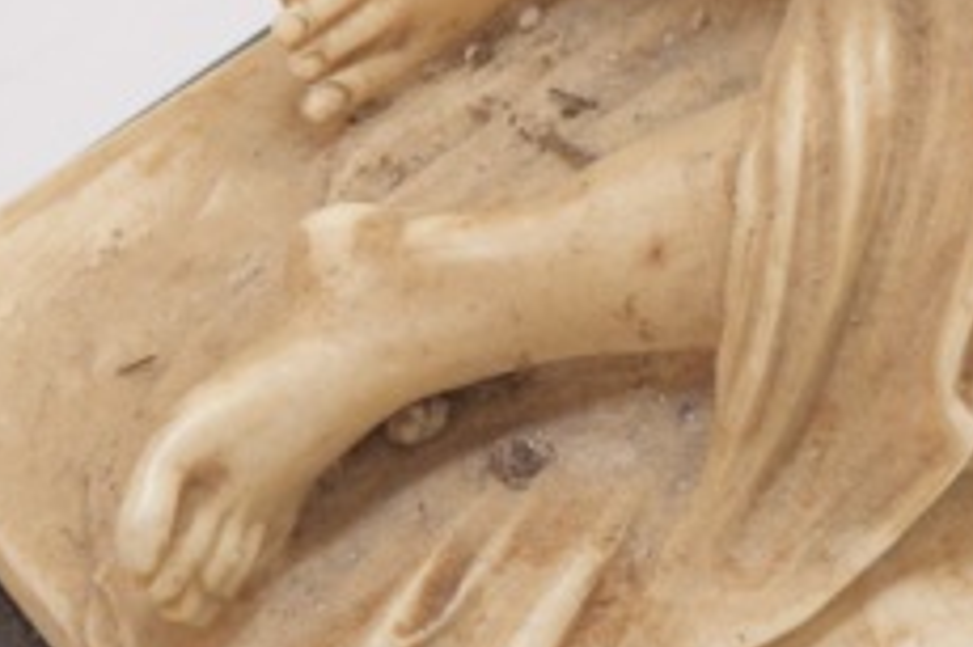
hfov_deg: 5.7
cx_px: 846
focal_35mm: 359
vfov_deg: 3.8
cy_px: 74
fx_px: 9701
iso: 1000
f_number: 5.6
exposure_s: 1/60
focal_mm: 55
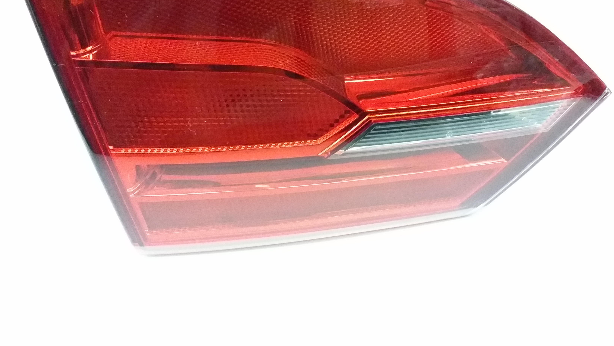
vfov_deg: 33.5
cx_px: 306
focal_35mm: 35
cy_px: 119
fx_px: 570
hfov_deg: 56.6
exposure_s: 1/15
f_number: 2.4
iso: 800
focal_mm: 3.4
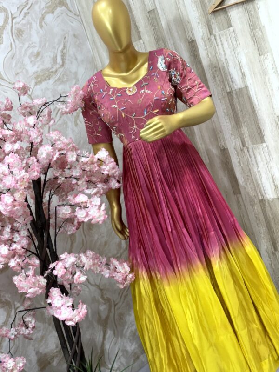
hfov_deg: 28.0
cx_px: 140
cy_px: 186
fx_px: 559
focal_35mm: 52
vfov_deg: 36.8
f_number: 1.6
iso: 40
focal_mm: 5.96
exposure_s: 1/50
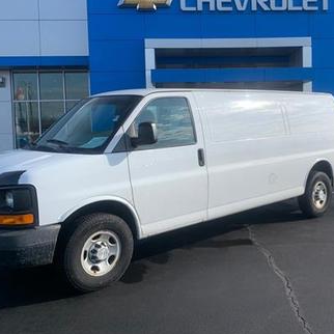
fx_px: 393
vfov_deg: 45.9
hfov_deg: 45.7
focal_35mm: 36
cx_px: 203
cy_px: 145
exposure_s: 1/2257
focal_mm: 4.25
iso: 25
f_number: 1.8
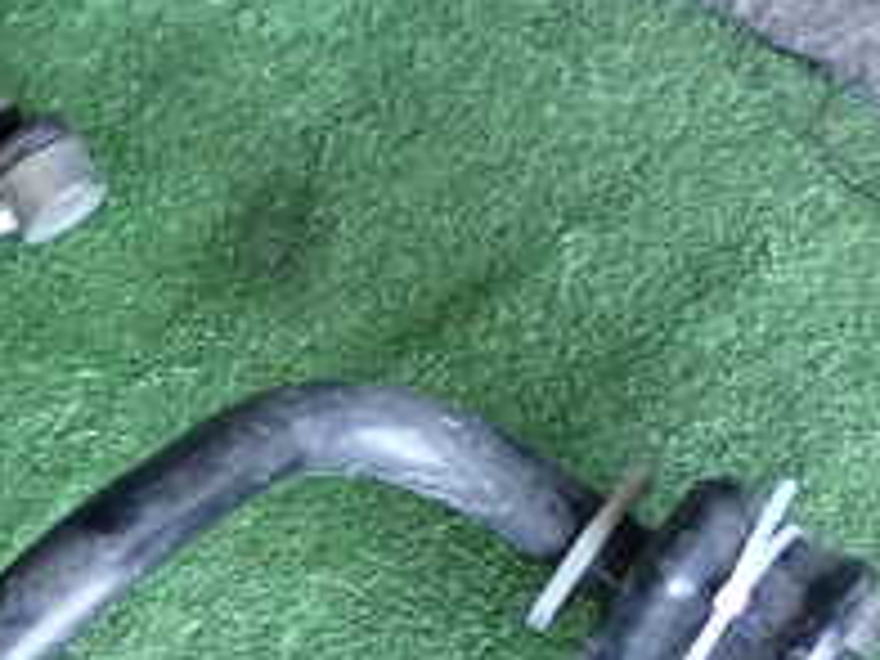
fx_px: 3661
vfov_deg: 10.2
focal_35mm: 144
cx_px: 36
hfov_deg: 13.5
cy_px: 714
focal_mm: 8.4
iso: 250
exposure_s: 1/50
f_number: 3.1
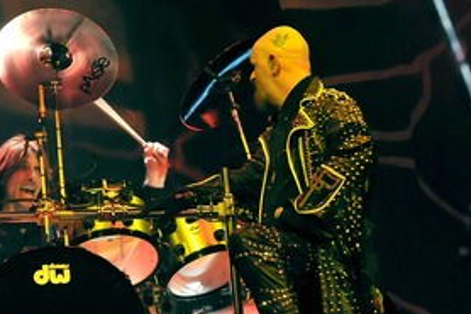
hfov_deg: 9.4
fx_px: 2877
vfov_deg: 6.2
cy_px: 158
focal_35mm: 220
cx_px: 151
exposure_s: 1/200
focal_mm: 102
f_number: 4
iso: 2000
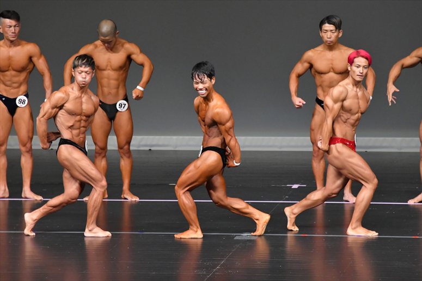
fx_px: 3515
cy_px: 140
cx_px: 211
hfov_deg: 6.9
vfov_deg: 4.6
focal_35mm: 300
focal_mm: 200
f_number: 5.6
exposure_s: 1/400
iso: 5000
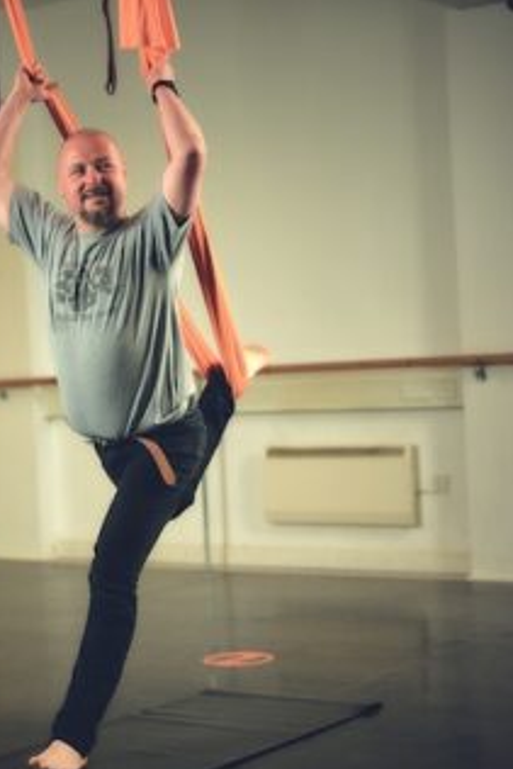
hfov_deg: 17.9
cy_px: 426
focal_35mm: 76
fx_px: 1623
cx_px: 126
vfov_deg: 26.6
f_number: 1.8
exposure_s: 1/200
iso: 100
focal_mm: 50
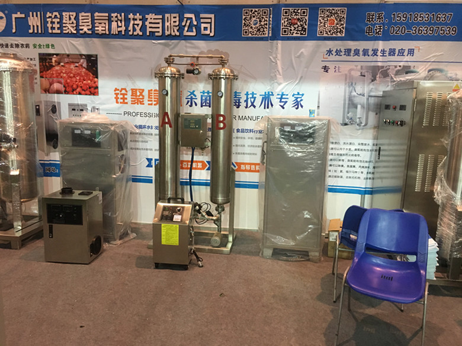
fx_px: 387
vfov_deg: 48.2
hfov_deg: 61.7
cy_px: 173
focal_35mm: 29
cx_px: 231
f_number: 2.2
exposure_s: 1/33
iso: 200
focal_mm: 4.15
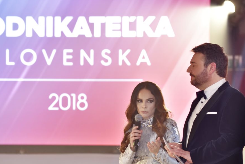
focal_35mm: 232
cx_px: 112
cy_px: 107
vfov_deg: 5.9
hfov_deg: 8.9
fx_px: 1580
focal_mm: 170
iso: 2000
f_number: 6.3
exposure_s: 1/200
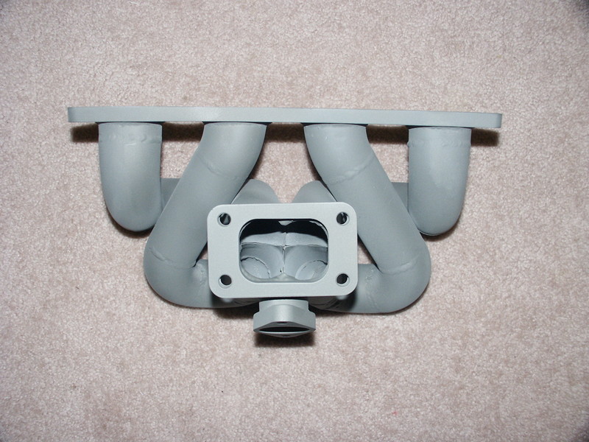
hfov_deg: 52.6
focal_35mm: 35
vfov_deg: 40.7
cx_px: 294
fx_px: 596
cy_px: 221
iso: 200
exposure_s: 1/45
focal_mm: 9.16
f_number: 3.5
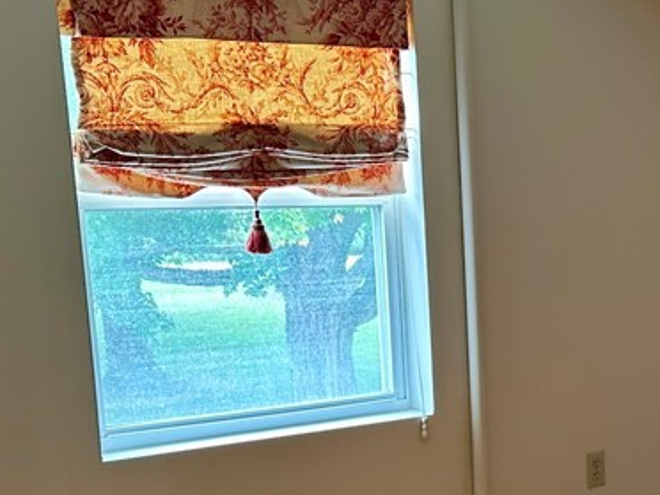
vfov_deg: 21.7
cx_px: 626
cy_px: 449
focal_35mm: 66
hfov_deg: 28.0
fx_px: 1258
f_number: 1.78
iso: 160
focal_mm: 6.86
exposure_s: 1/60
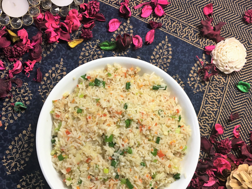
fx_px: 211
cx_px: 126
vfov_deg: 48.2
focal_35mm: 29
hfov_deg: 61.7
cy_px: 94
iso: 50
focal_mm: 4.15
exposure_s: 1/33
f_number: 2.2
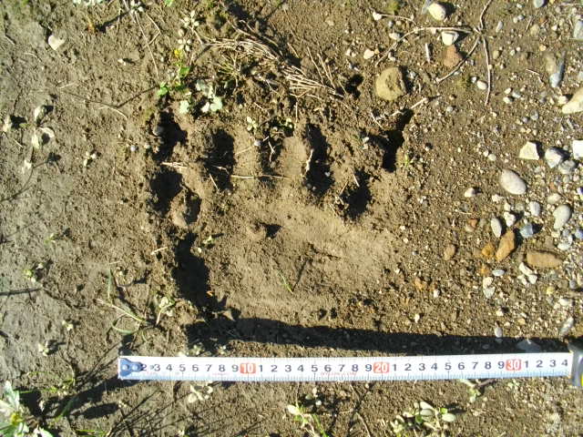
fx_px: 522
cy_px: 218
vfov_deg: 45.4
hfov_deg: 58.4
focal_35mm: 31
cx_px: 292
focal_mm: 5.7
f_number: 8.8
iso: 100
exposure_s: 1/60
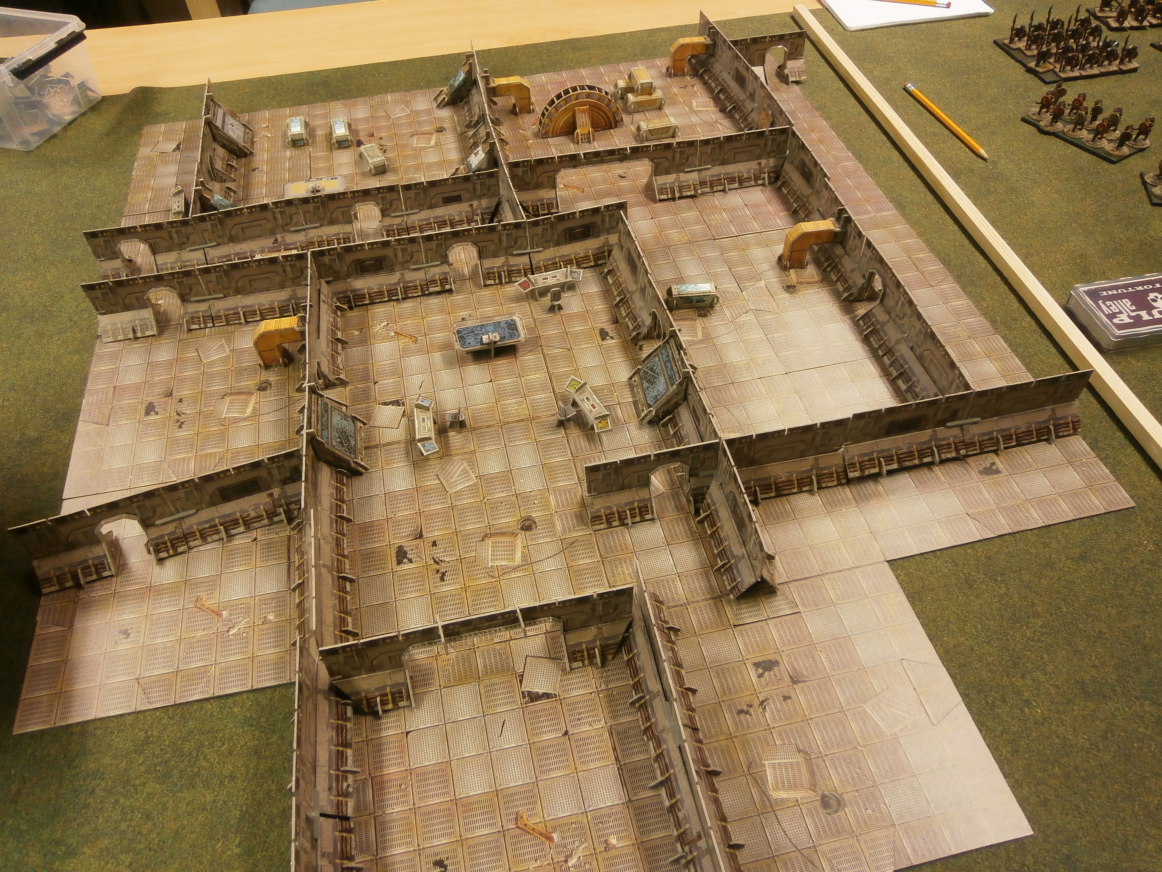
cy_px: 436
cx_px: 581
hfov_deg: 67.3
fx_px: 873
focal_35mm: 26
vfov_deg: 53.1
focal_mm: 4.7
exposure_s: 1/30
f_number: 2.8
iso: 160
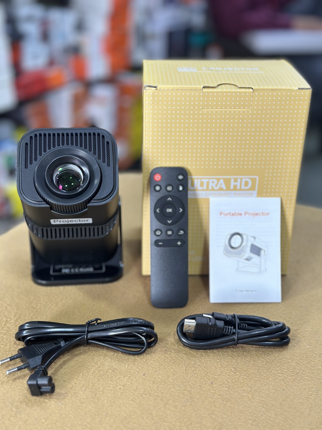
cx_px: 161
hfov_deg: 30.3
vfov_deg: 39.7
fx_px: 595
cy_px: 215
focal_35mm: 48
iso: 200
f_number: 1.78
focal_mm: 6.86
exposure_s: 1/50
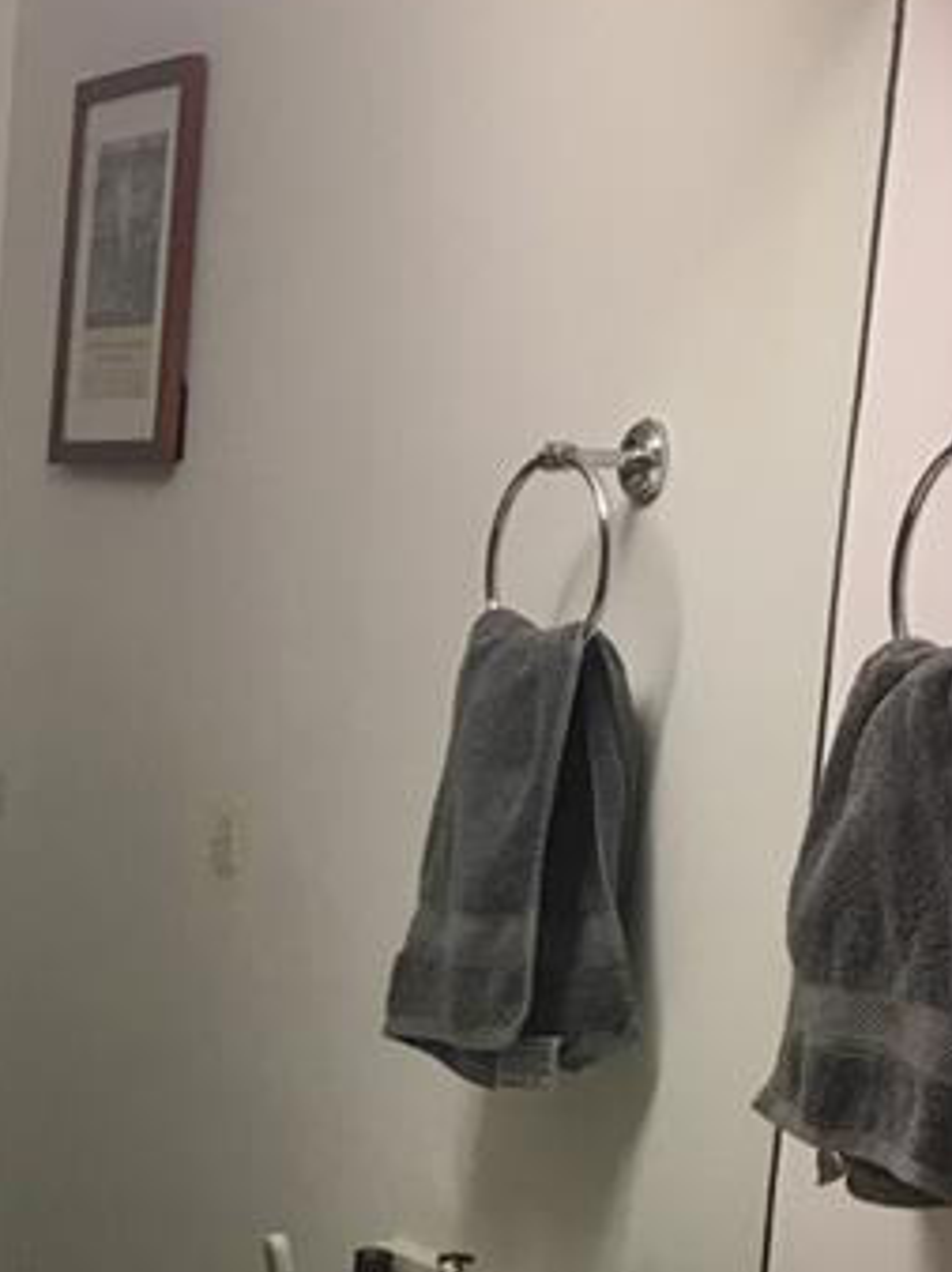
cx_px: -613
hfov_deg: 13.3
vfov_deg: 18.4
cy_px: 1362
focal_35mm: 103
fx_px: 3782
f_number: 2.2
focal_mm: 4.15
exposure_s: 1/15
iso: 25
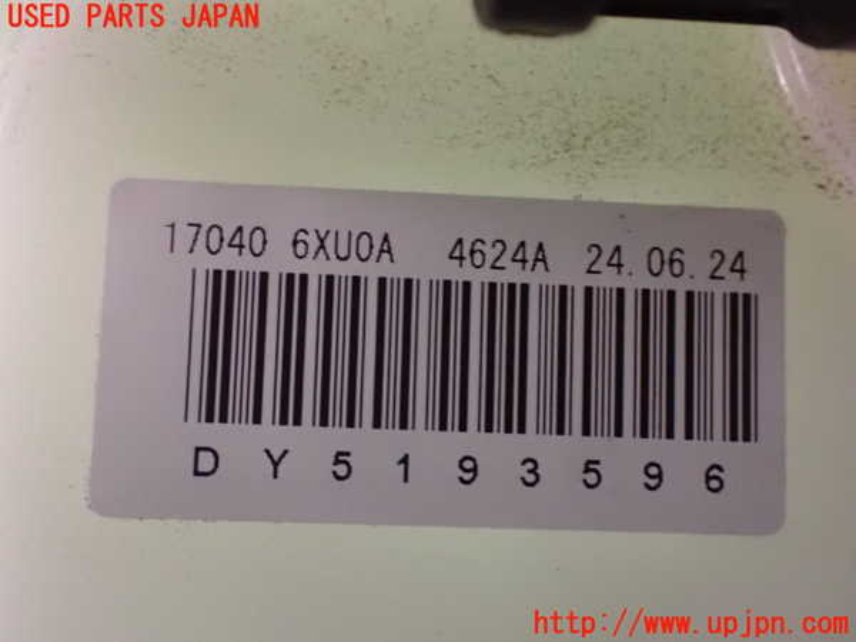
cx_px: 428
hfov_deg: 40.4
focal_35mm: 47
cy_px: 321
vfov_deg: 30.9
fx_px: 1162
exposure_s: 1/10
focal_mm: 8.4
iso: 1600
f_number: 3.1
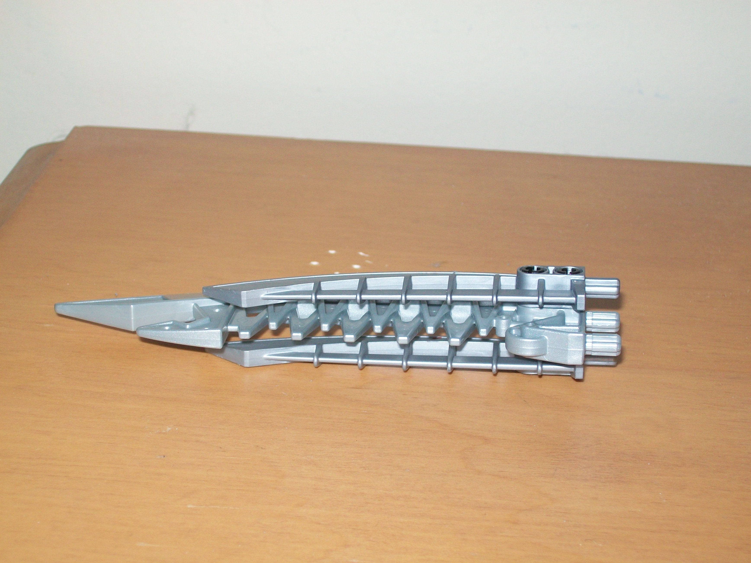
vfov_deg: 21.0
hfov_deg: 27.8
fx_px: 1519
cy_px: 282
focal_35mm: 70
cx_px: 376
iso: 64
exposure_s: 1/100
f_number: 3.8
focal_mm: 11.6
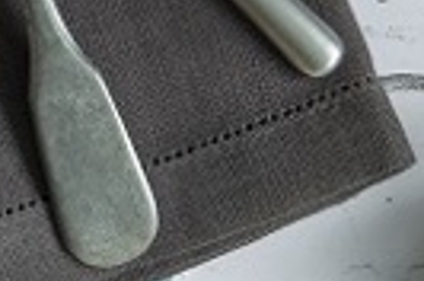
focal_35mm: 326
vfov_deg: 4.2
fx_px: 3830
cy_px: -120
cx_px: -116
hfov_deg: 6.3
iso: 200
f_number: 7.1
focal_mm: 48
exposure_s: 1/5
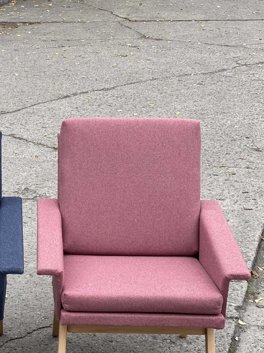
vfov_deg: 20.2
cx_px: 27
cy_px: 277
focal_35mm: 96
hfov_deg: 15.2
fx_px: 976
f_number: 2
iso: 32
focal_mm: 6
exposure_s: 1/122
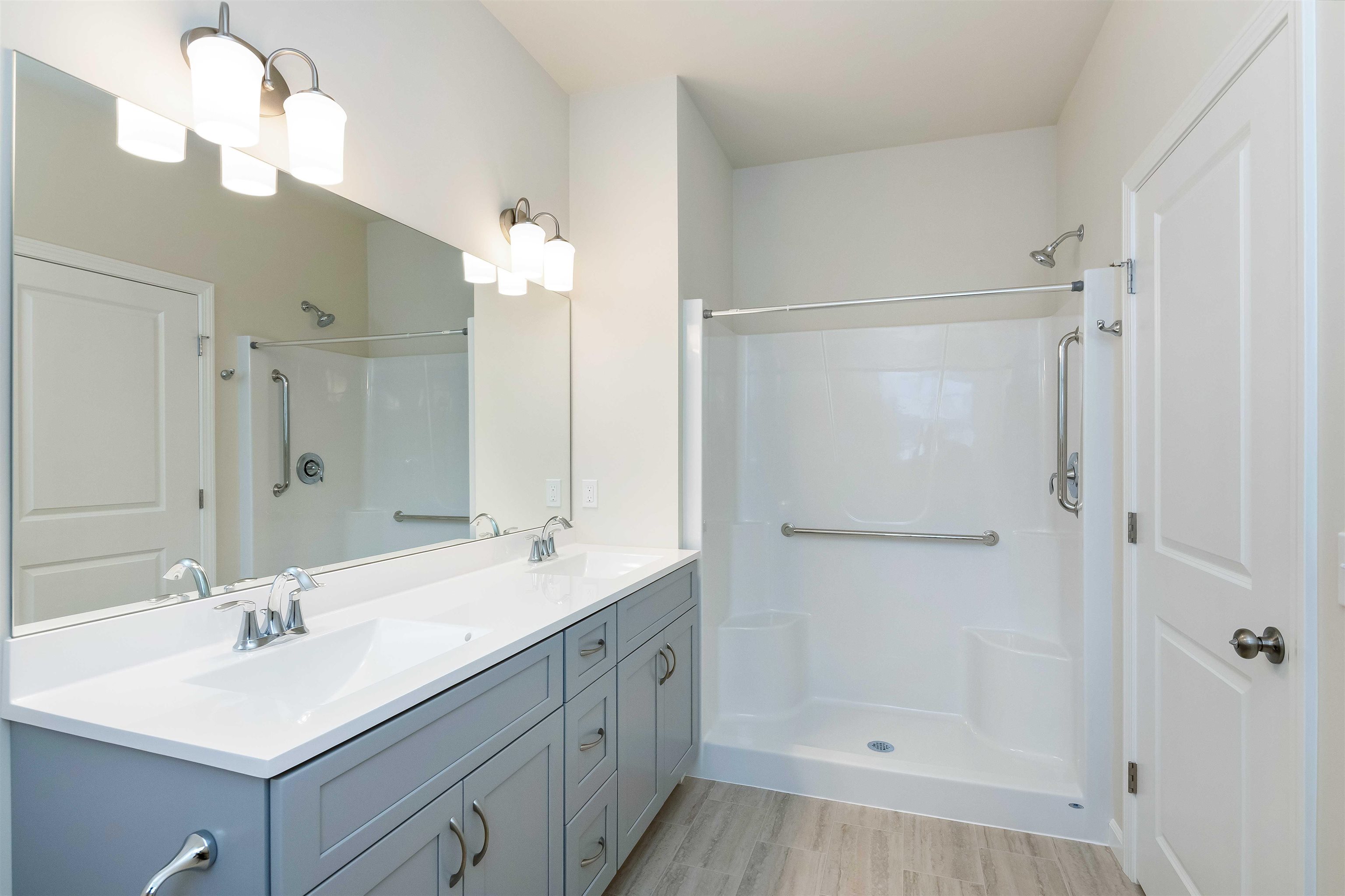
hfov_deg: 93.3
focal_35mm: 17
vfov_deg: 70.4
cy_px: 448
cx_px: 672
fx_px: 635
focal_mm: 11.5
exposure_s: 1/60
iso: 500
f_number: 8
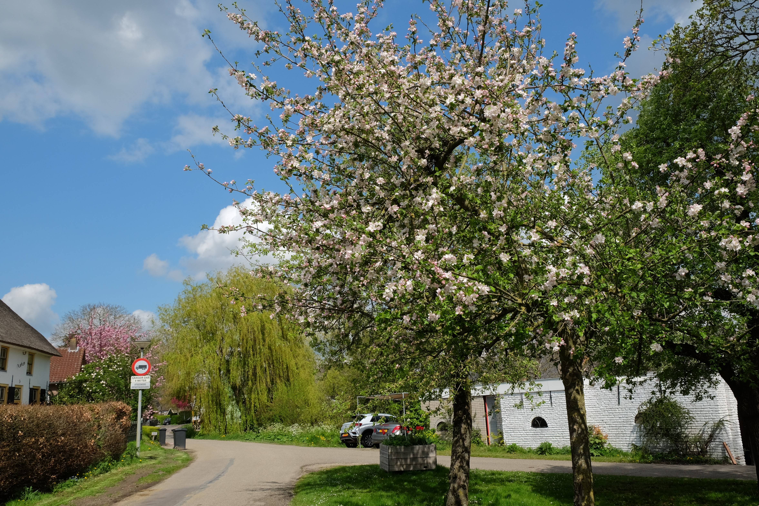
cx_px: 380
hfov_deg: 63.7
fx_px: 611
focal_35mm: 29
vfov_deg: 45.0
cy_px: 253
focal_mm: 19.6
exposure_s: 1/350
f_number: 8
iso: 200
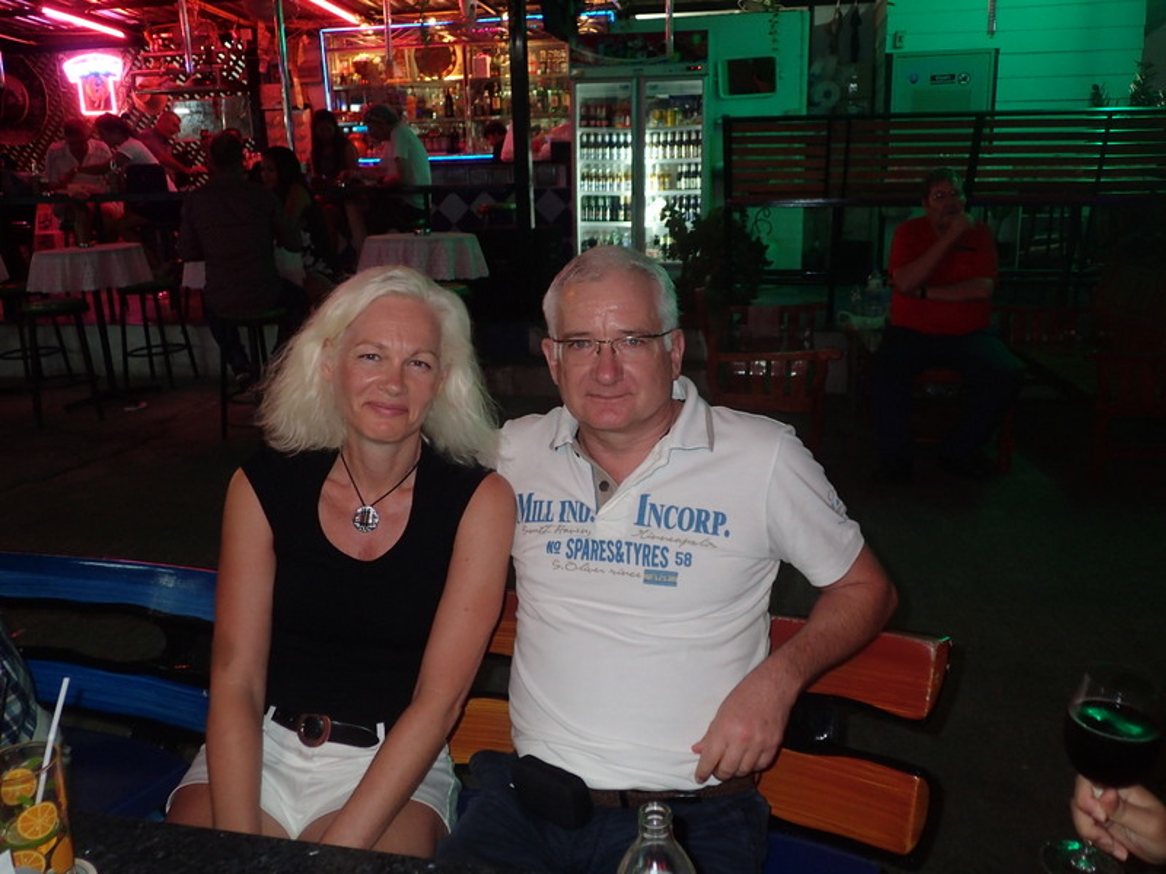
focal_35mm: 30
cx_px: 583
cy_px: 437
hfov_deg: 60.0
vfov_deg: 46.8
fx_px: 1011
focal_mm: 5.5
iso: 250
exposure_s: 1/30
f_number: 2.3
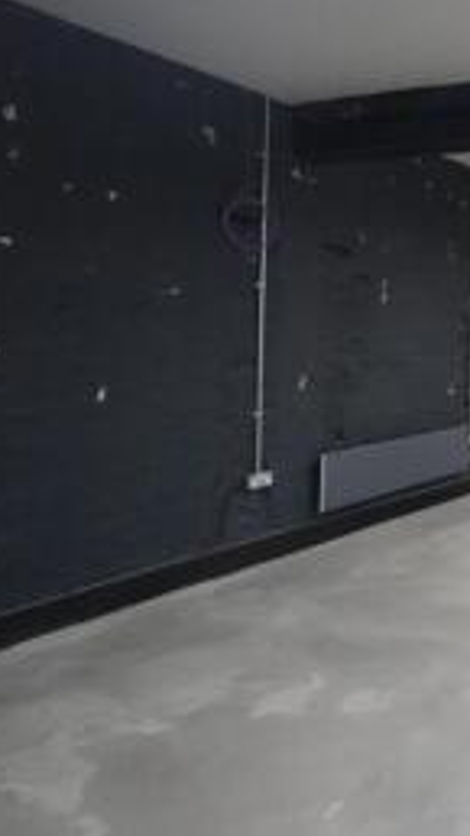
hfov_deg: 27.7
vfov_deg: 65.3
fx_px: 643
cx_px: 700
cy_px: 326
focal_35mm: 29
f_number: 4
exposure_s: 1/160
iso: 2500
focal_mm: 10
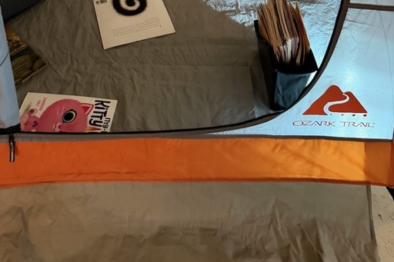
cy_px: -38
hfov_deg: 49.4
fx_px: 427
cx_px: 169
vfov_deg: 30.0
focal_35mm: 39
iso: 800
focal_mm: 6.76
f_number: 1.78
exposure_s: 1/30
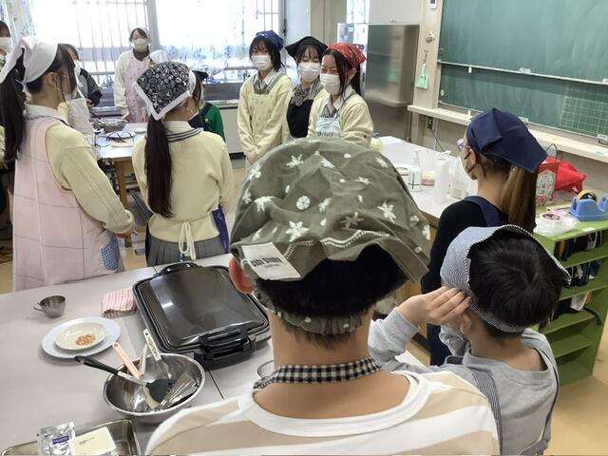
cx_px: 304
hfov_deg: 58.4
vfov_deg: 45.4
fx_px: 544
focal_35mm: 31
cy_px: 228
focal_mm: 3.3
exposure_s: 1/60
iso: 50
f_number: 2.4
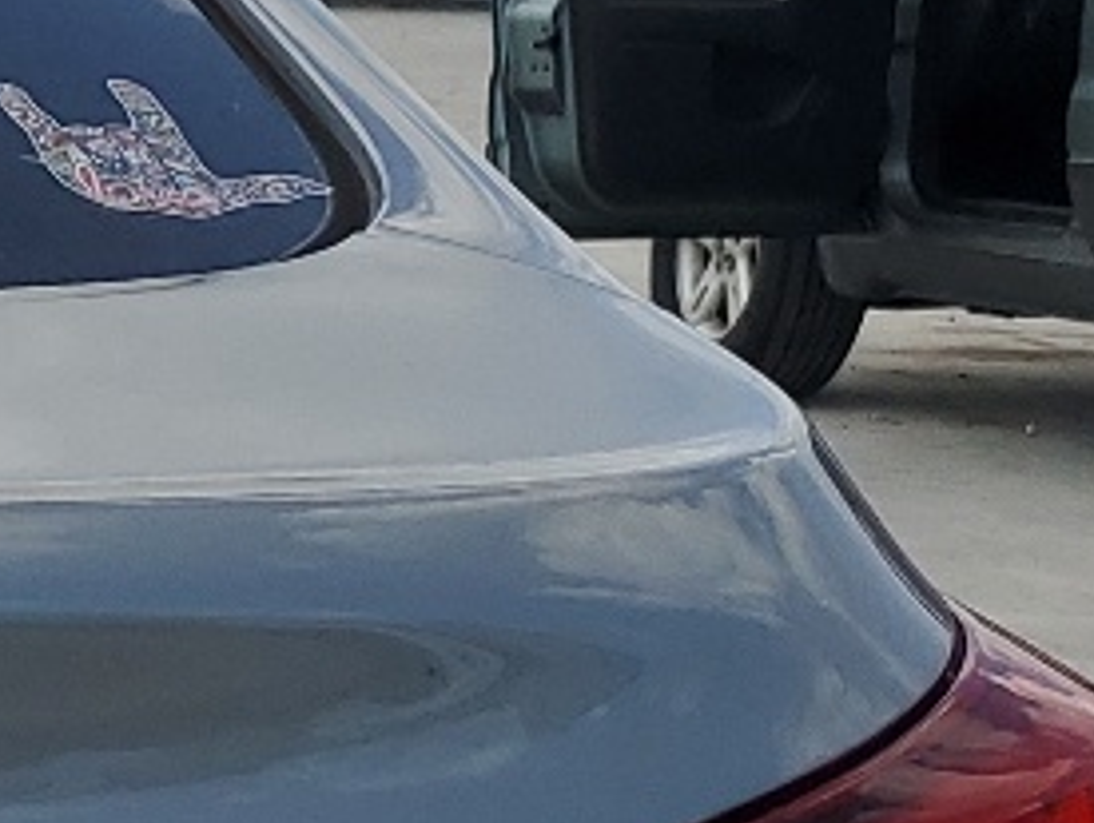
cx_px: -1400
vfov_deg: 9.6
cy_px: 1256
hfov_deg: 11.2
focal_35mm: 151
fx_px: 4778
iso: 50
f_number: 1.5
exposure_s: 1/3333
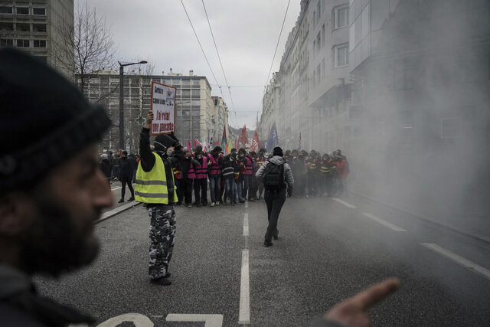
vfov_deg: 41.1
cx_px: 245
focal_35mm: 32
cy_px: 164
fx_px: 436
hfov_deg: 58.7
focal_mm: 32
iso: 2000
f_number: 4
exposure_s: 1/5000
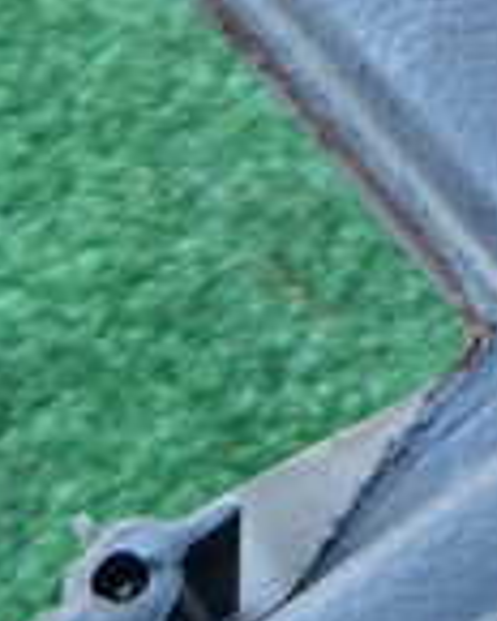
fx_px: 1857
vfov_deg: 18.9
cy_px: 445
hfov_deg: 15.0
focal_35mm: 101
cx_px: 480
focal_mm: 4.5
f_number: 2
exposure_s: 1/100
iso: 200
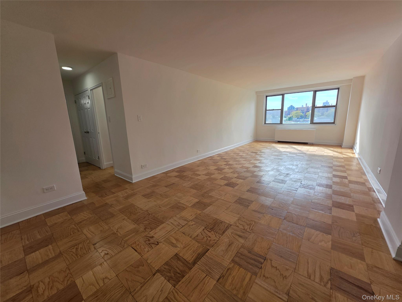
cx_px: 201
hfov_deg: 106.2
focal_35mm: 13
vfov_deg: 89.9
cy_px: 151
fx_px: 151
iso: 32
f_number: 1.9
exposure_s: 1/120
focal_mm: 2.2
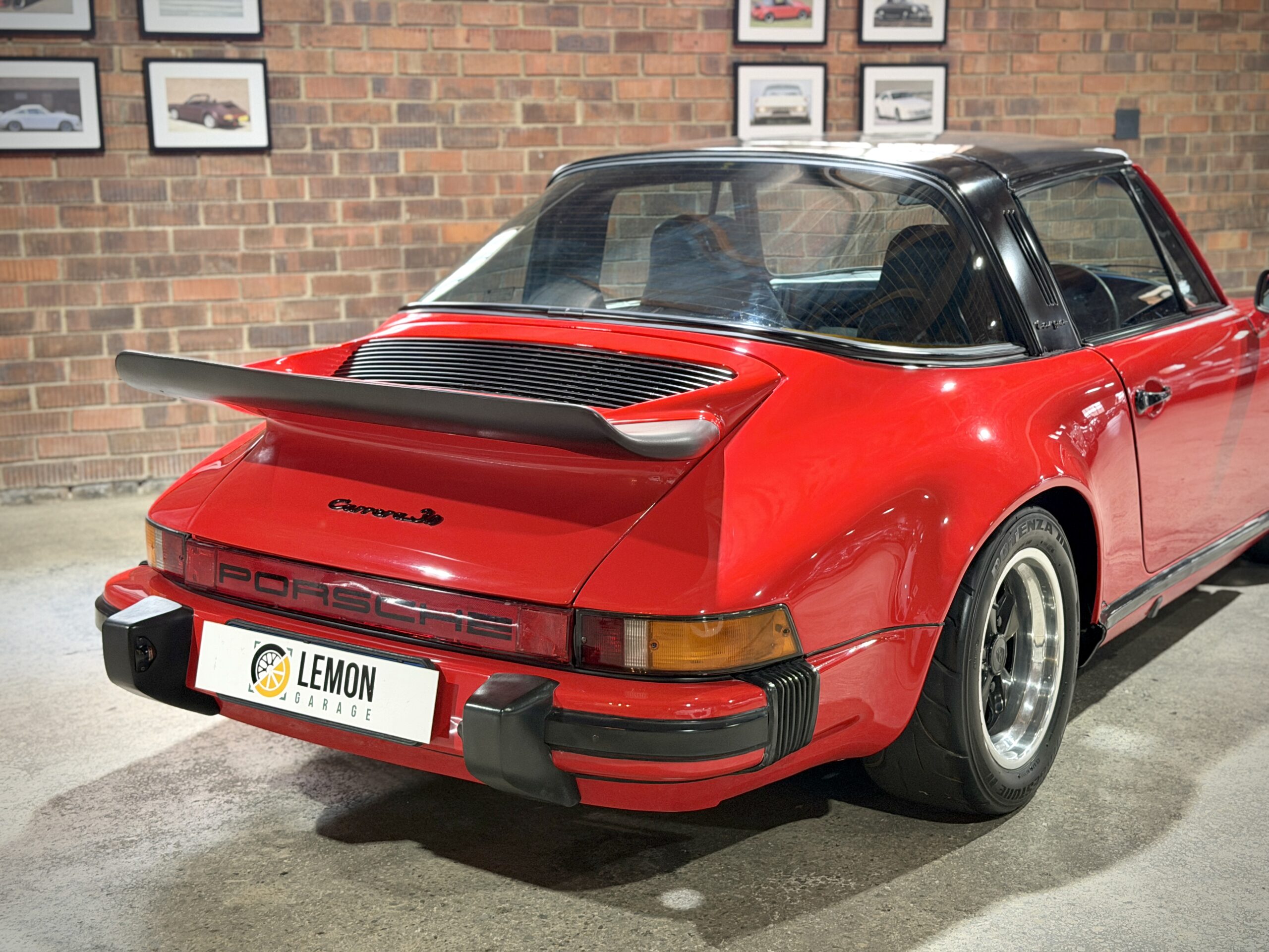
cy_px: 476
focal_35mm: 48
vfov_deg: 30.3
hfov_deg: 39.7
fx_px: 1760
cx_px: 634
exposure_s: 1/33
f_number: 1.78
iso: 400
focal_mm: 6.76
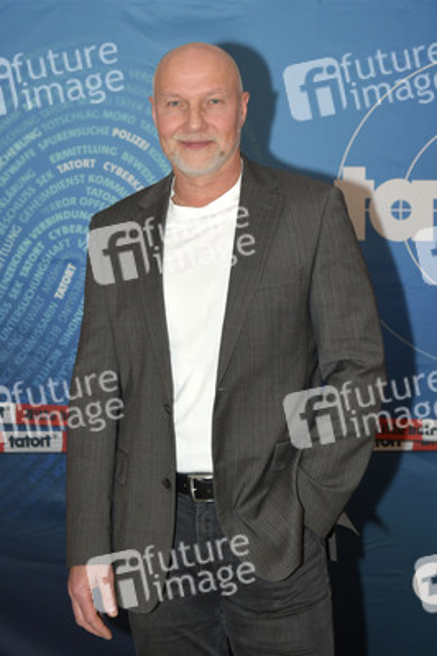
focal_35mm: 62
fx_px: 1131
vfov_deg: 32.4
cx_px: 218
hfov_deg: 21.9
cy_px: 328
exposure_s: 1/200
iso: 640
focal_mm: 62
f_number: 5.6
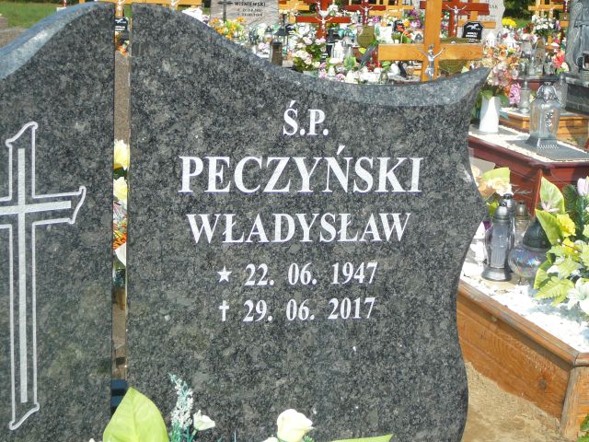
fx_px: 1106
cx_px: 294
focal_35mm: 65
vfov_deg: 22.6
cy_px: 221
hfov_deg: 29.8
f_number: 3.6
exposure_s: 1/800
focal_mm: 9.7
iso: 80
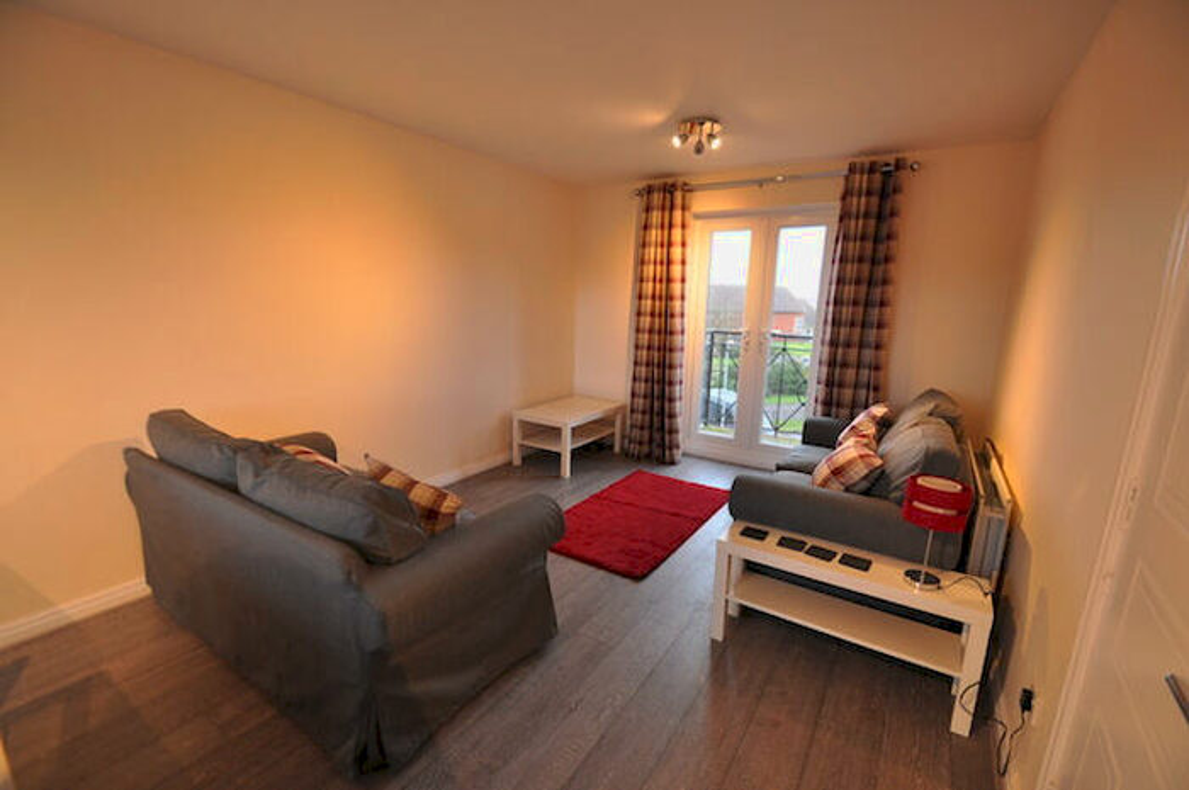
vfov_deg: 77.2
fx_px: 495
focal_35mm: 15
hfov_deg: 100.5
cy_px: 395
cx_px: 594
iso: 560
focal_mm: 10
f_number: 4
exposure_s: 1/60
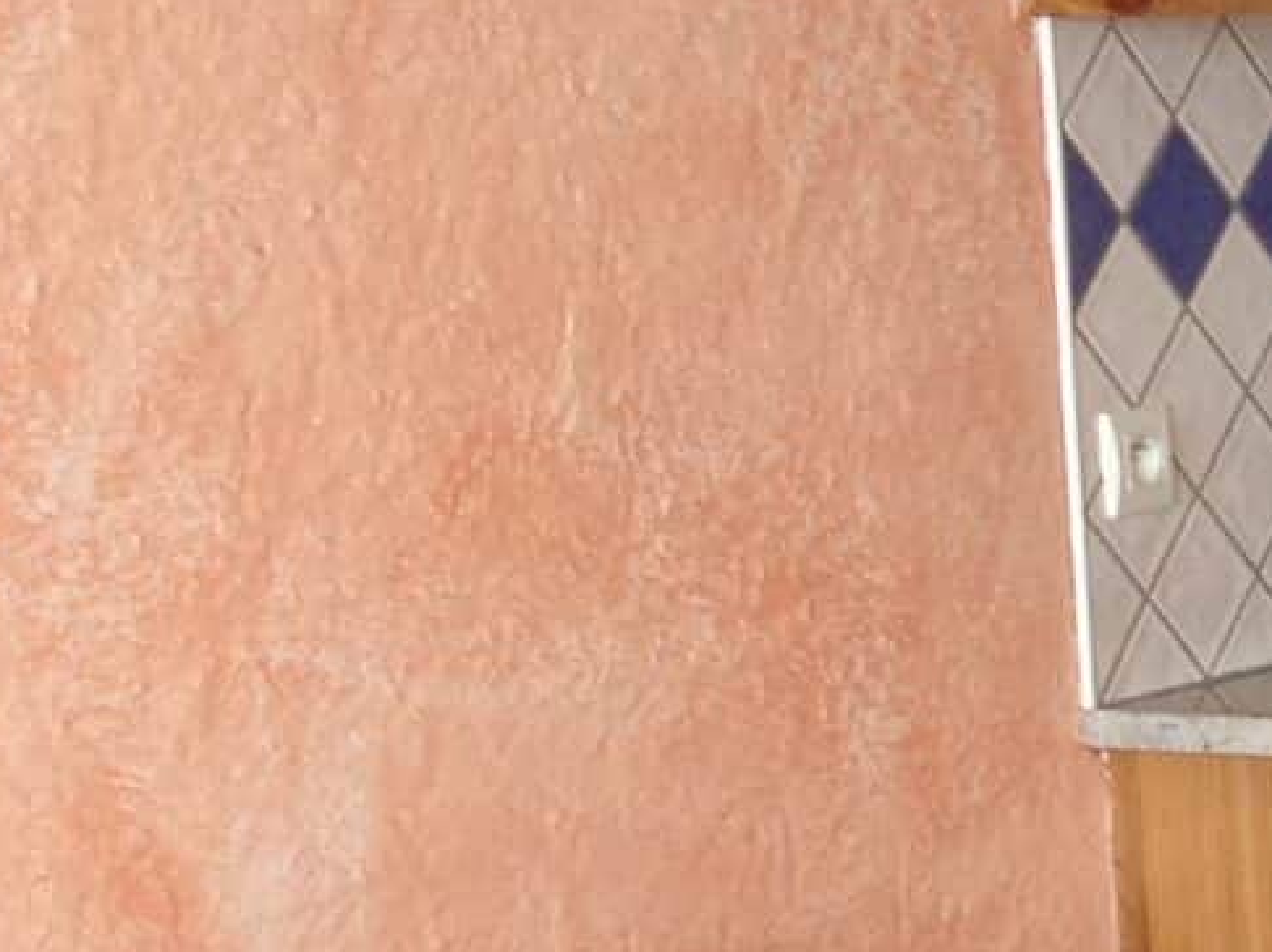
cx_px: 2691
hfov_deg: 10.3
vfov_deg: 8.5
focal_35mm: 174
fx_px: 6391
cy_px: 850
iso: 50
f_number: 2.4
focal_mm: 4.12
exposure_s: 1/30
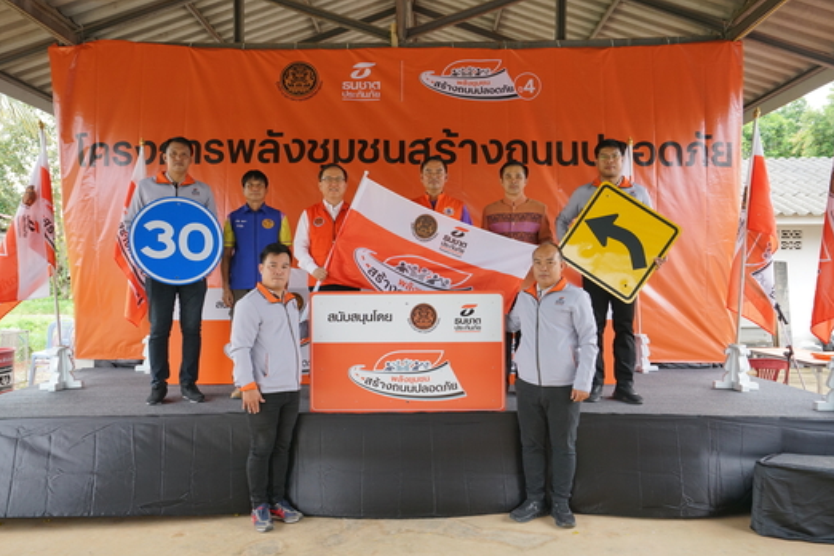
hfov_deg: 61.9
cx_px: 409
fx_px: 695
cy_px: 281
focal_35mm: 30
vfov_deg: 43.6
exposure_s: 1/400
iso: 1000
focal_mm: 29
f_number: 5.6
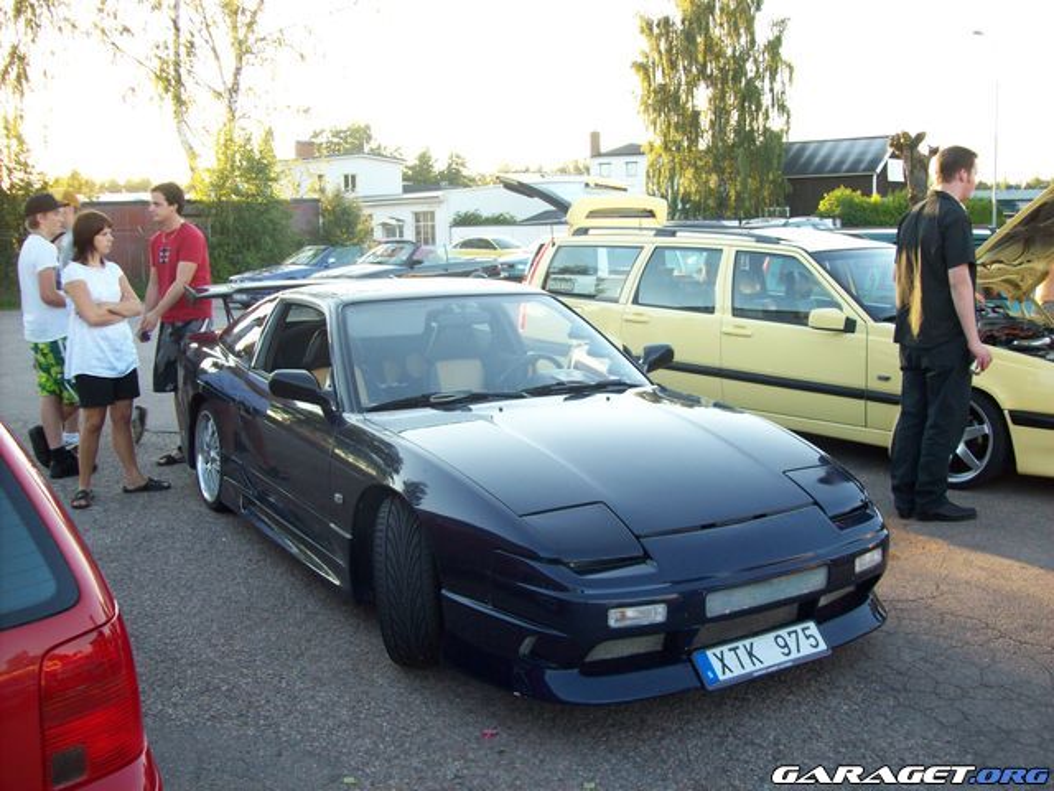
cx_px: 527
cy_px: 396
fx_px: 1096
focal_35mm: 36
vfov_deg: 39.7
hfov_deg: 51.4
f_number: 2.7
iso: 80
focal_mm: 6
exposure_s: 1/79.6
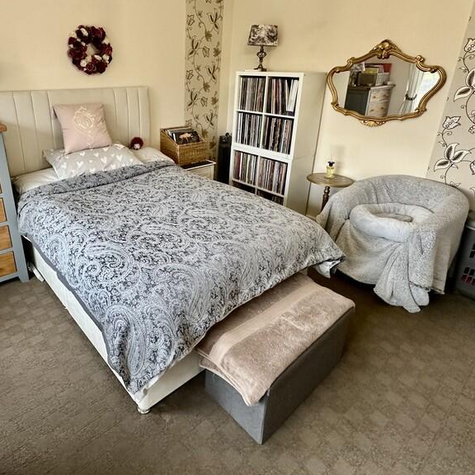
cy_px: 195
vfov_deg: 69.1
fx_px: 342
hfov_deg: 68.6
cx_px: 179
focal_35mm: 22
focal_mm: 2.22
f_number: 2.2
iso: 320
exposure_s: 1/99
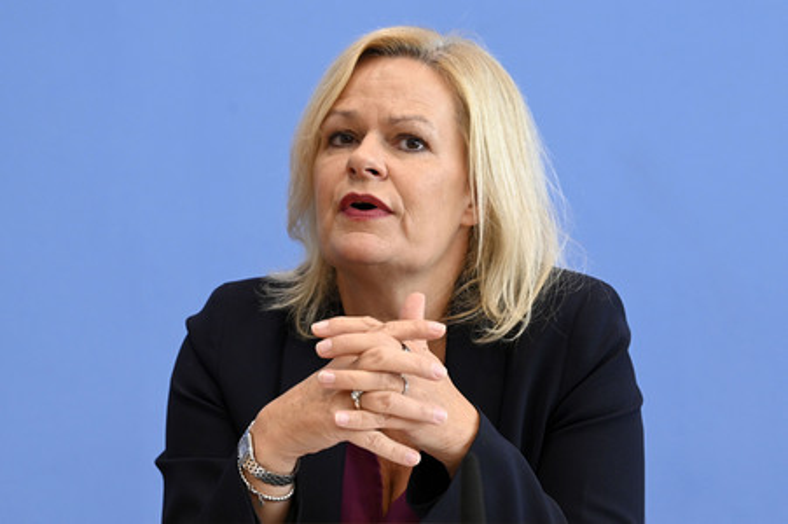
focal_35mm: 116
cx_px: 394
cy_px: 262
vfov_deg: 11.8
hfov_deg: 17.7
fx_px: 2537
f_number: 5.6
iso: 3200
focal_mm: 116
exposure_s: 1/640
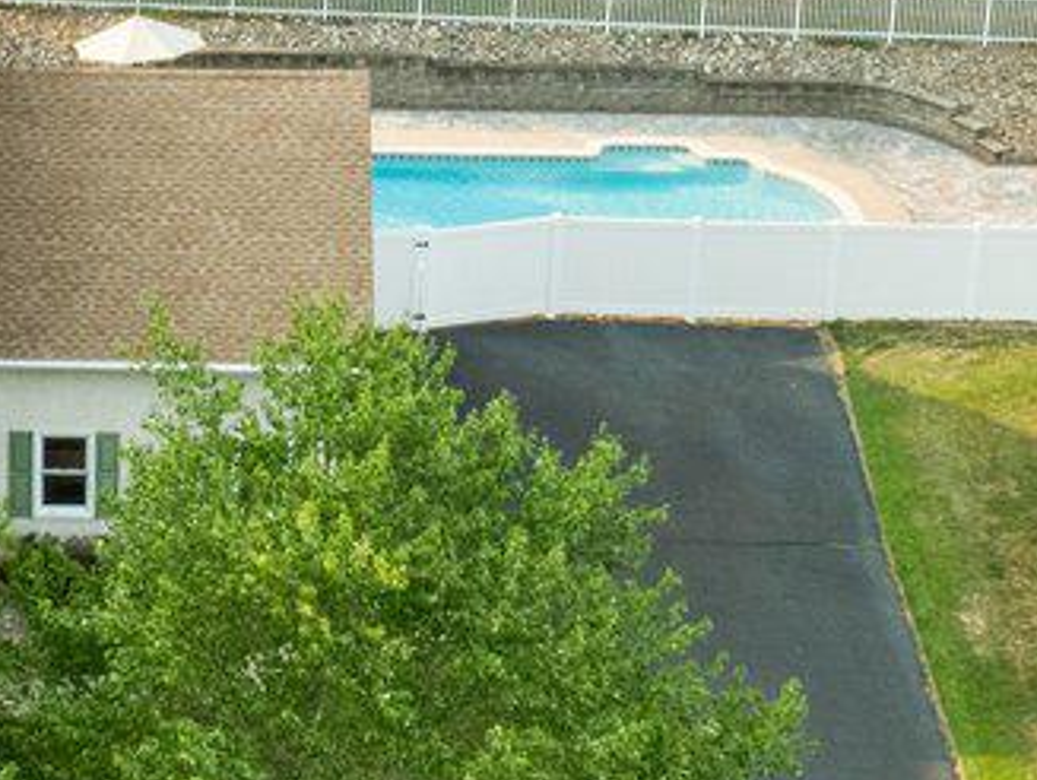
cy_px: 151
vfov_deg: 9.9
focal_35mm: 150
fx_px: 4499
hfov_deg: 12.9
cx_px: -76
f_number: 11
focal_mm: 12.29
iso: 100
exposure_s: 1/50
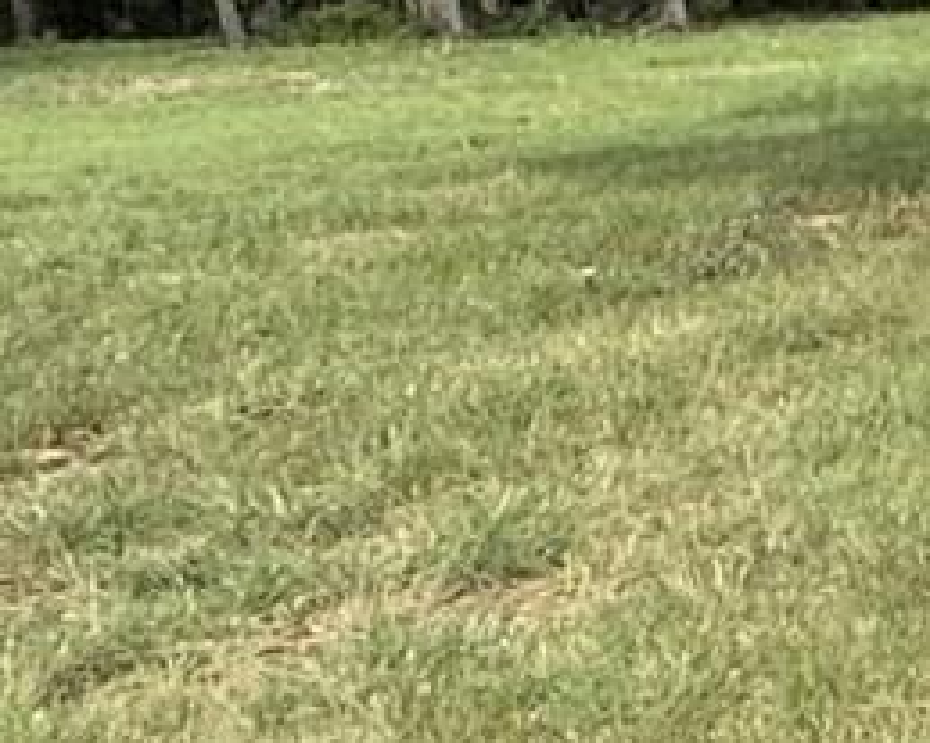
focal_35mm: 108
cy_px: 133
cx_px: 1810
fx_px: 2972
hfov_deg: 14.9
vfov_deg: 14.2
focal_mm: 2.22
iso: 40
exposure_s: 1/727
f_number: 2.2
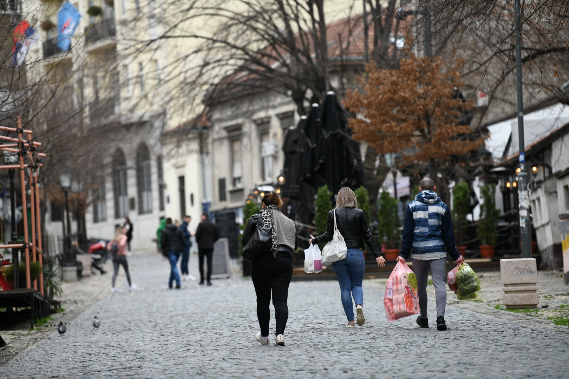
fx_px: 3161
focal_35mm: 200
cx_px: 284
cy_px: 190
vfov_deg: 6.9
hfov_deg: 10.3
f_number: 3.5
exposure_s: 1/1250
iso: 1000
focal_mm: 200
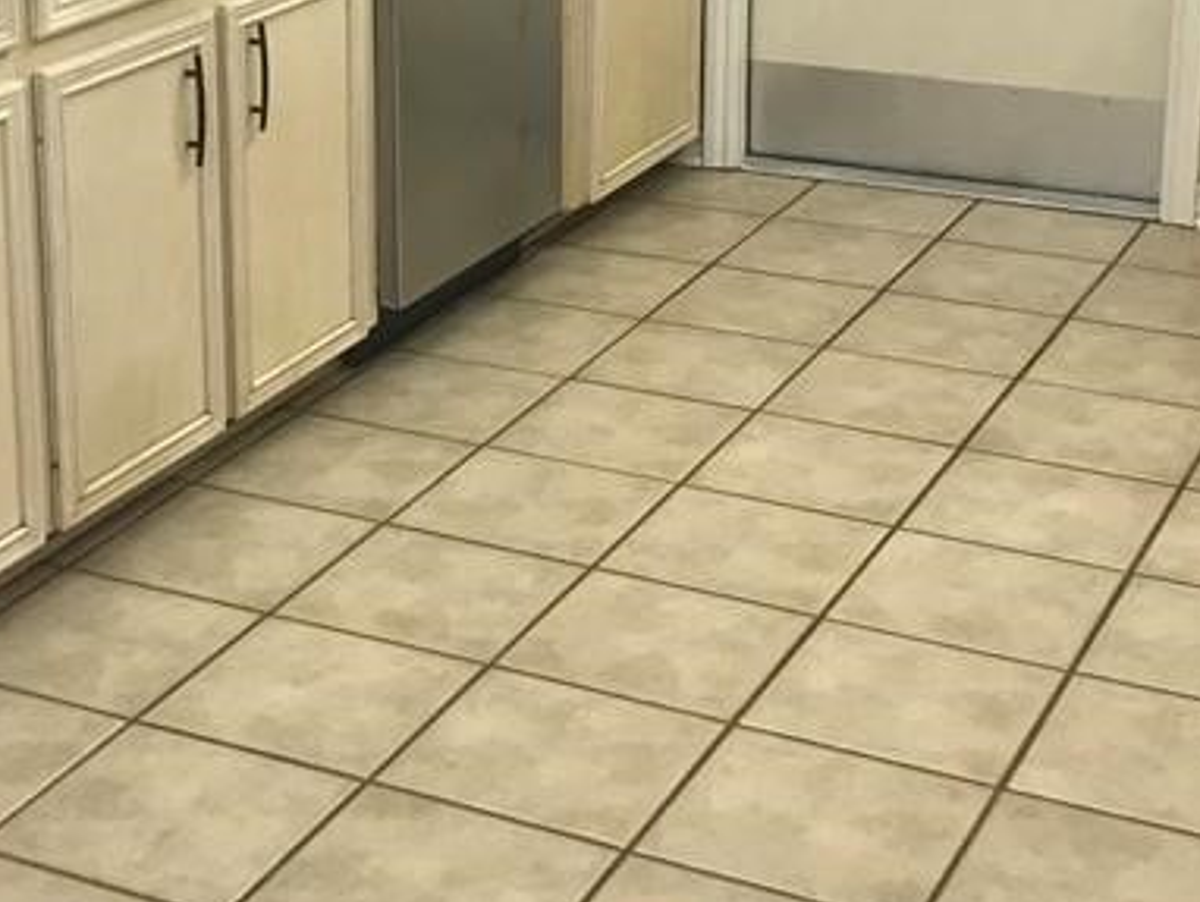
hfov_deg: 25.8
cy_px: 141
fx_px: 2602
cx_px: 364
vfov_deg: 19.4
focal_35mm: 75
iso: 32
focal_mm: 3.99
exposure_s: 1/30
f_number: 1.8
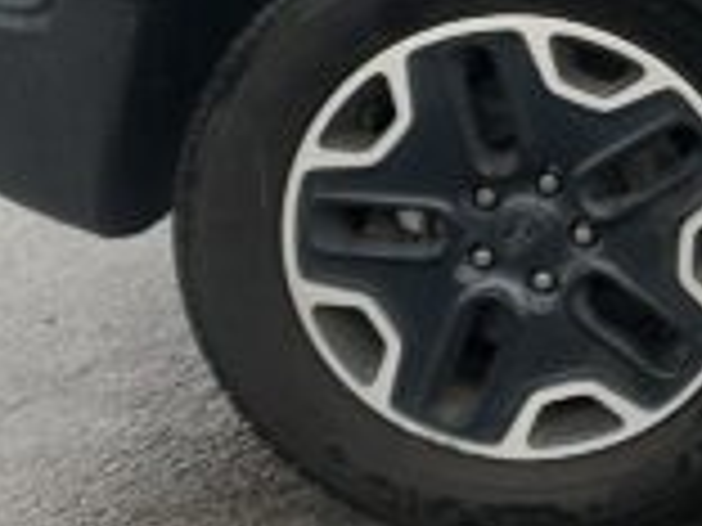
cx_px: 1575
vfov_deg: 8.2
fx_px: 3468
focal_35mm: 171
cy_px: -548
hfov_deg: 10.3
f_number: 1.5
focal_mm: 5.7
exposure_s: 1/165
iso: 40
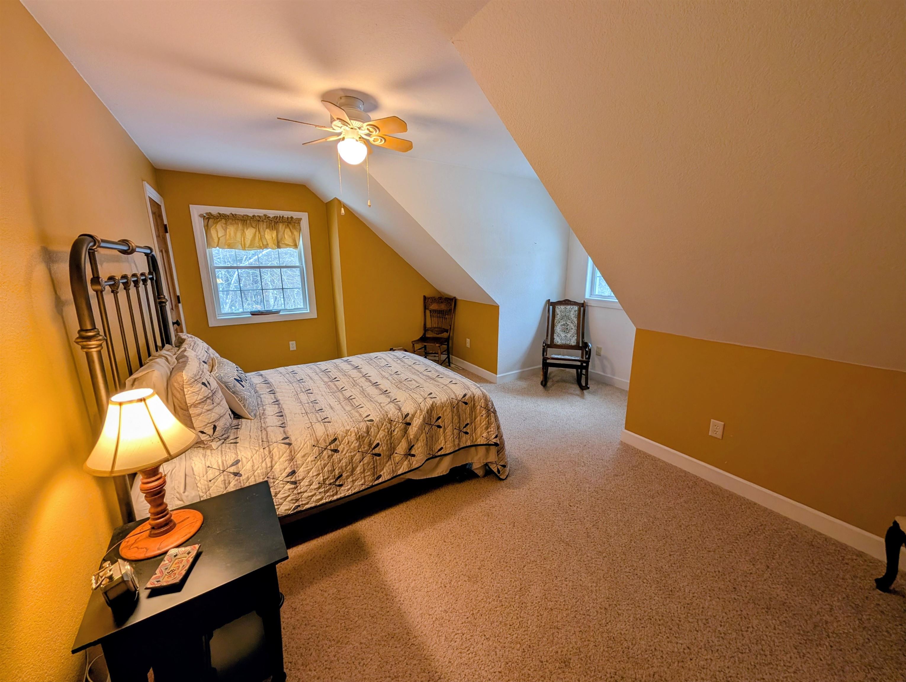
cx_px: 453
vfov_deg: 94.6
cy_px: 341
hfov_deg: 110.5
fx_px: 315
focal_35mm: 12
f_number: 1.7
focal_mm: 2.02
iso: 76
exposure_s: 1/120
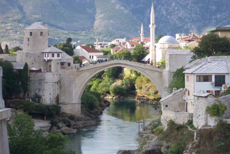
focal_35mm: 114
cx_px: 115
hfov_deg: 17.9
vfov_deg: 12.0
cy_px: 77
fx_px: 728
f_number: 4.8
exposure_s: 1/250
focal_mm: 24
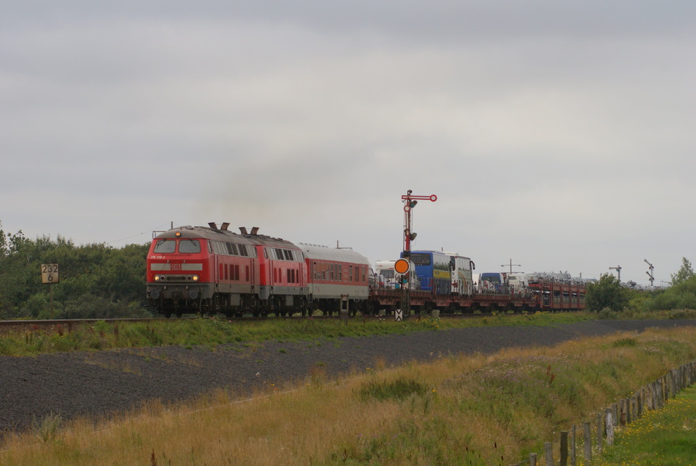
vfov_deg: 8.3
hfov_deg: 12.4
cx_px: 348
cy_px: 233
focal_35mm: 165
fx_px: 3195
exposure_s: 1/800
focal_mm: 110
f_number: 7.1
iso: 200
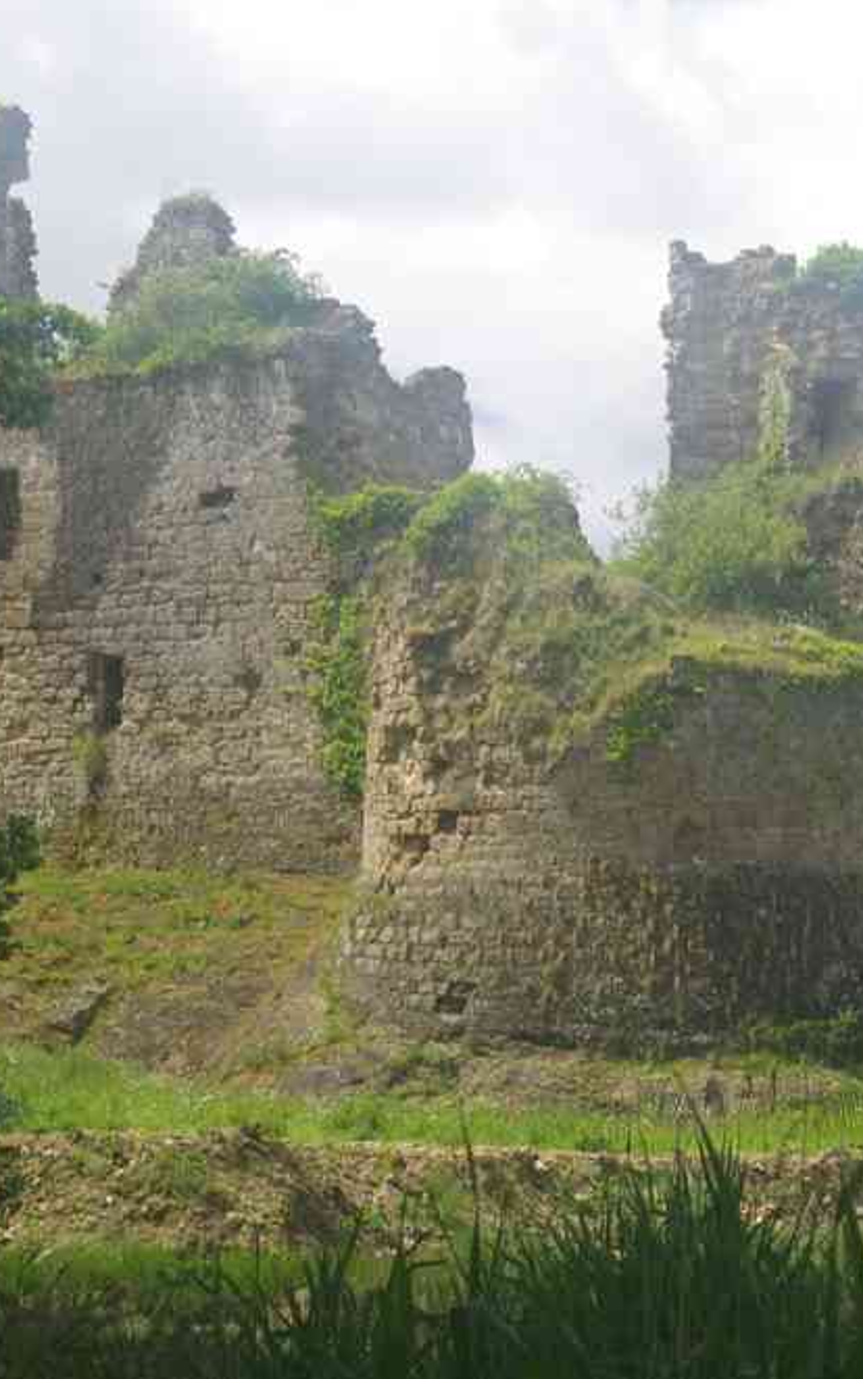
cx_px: 781
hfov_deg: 12.5
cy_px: 687
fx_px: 3903
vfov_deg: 20.0
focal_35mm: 104
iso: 200
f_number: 10
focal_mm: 45
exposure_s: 1/80
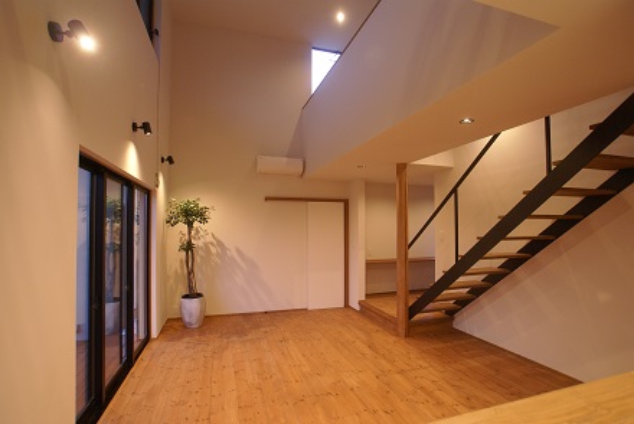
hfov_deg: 94.9
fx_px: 291
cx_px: 317
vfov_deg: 72.1
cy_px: 212
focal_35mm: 16
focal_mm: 11
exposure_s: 1/25
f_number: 4.5
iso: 500
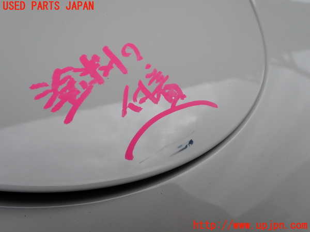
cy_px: 116
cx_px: 155
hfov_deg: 63.4
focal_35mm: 28
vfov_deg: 49.7
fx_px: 251
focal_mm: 5.05
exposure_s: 1/160
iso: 100
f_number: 9
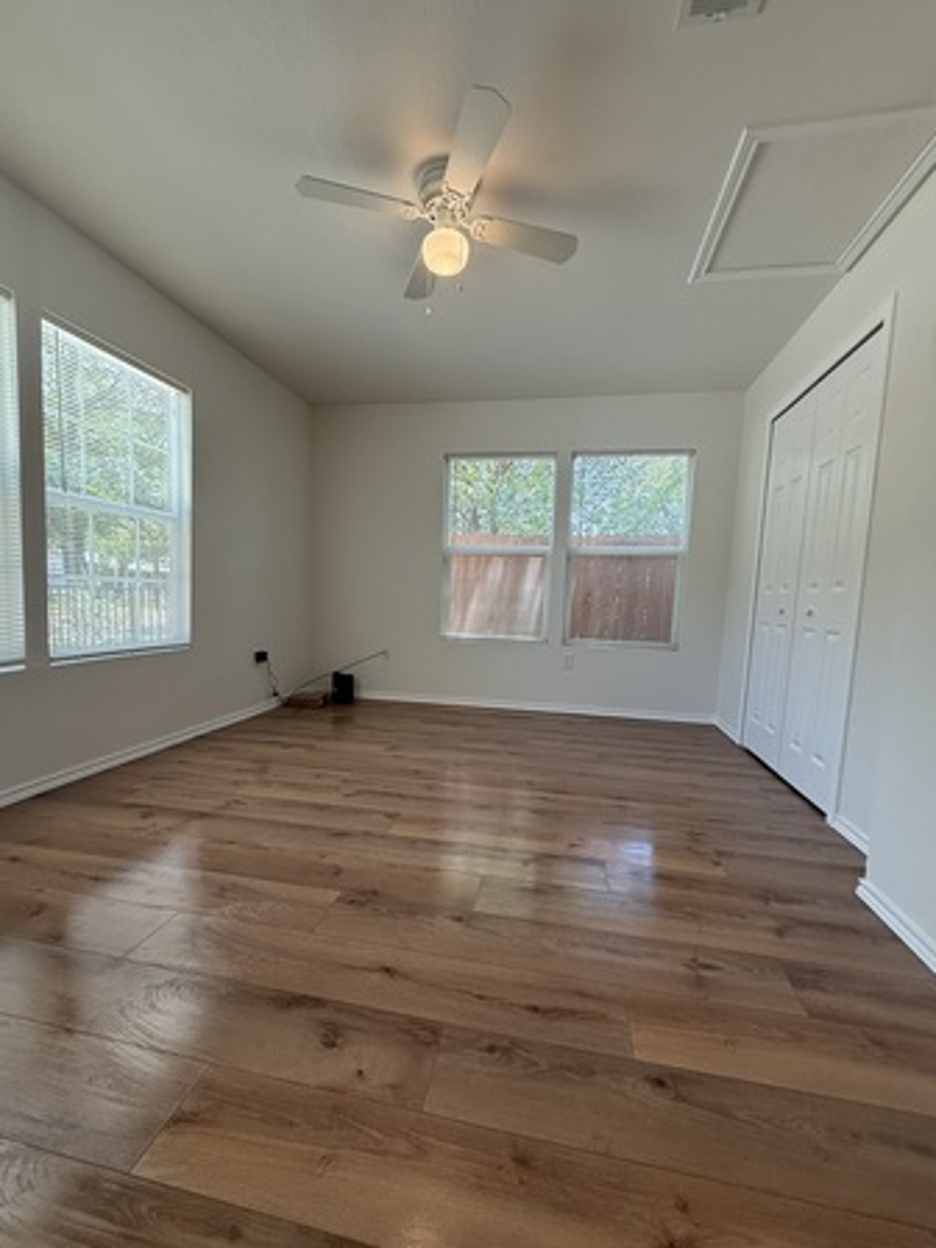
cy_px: 660
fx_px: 541
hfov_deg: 81.7
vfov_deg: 98.1
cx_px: 457
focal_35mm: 15
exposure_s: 1/120
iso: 125
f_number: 2.2
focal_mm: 2.22
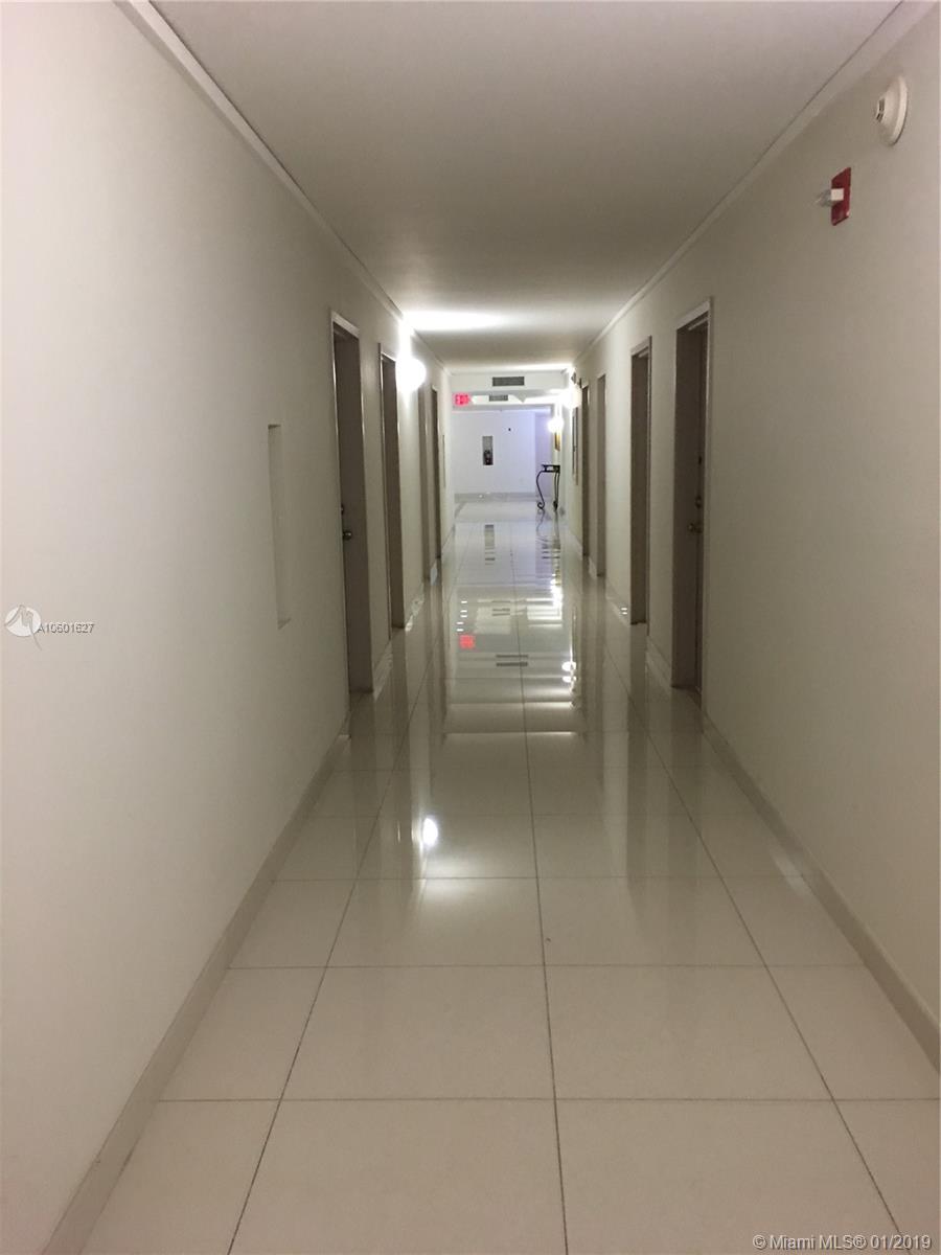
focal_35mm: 29
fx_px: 1051
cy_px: 628
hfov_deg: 48.2
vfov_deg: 61.7
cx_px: 470
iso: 100
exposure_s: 1/10
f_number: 2.2
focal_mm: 4.15
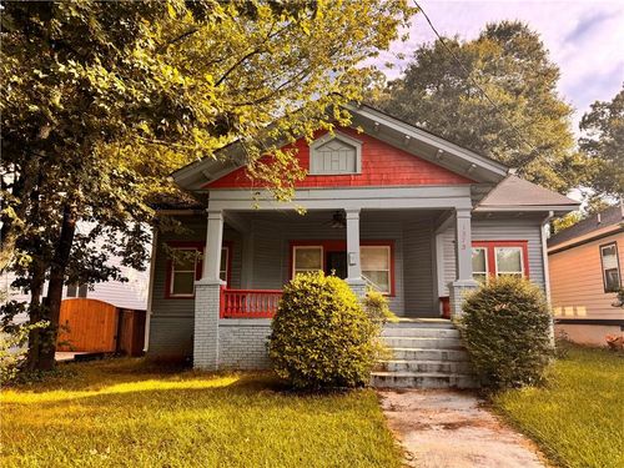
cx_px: 312
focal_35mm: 24
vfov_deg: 56.8
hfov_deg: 71.6
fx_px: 433
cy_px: 234
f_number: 1.78
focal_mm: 6.76
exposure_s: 1/671
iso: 80
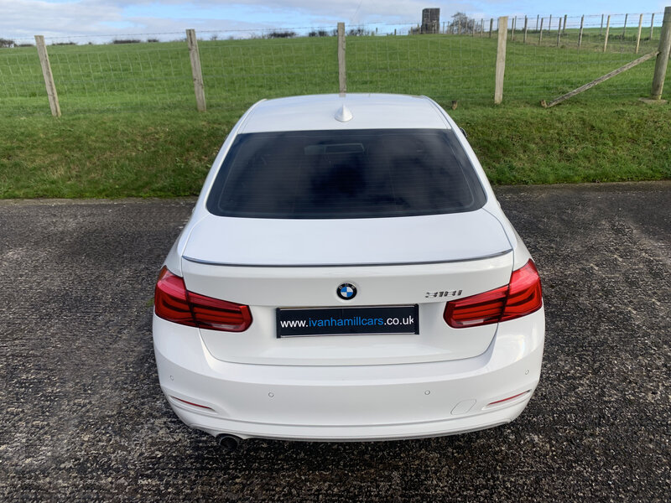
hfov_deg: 67.3
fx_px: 504
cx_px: 336
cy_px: 252
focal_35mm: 26
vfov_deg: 53.1
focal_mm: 4.25
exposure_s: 1/1032
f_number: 1.8
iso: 25
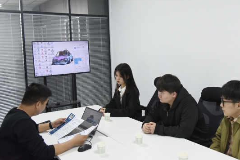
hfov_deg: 53.1
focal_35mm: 36
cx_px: 128
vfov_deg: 36.9
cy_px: 73
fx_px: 240
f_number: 4
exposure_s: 1/250
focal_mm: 32
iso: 1250
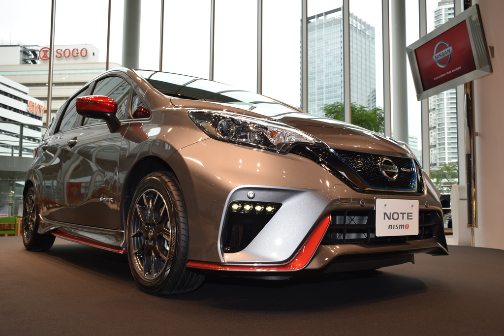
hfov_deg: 57.2
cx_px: 252
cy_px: 168
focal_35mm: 33
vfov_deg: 40.0
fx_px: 462
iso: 500
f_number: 5.6
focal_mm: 22
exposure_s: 1/125
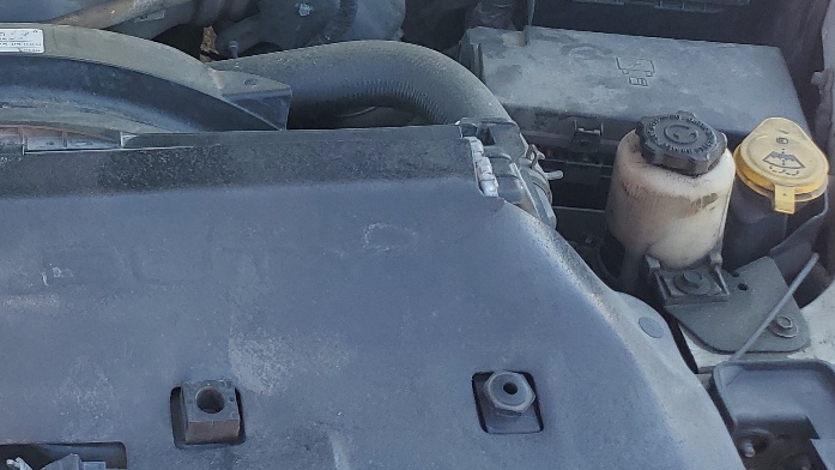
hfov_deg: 29.9
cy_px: -1
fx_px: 1439
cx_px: -20
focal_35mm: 65
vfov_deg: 18.1
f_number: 1.5
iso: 50
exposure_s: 1/625
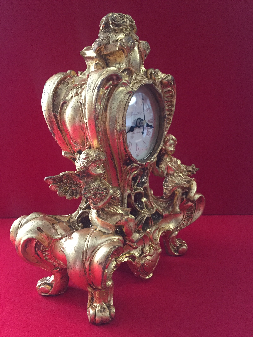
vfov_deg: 61.7
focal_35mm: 29
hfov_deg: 48.2
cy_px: 168
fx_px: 283
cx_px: 126
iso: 250
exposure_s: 1/33
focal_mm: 4.15
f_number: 2.2
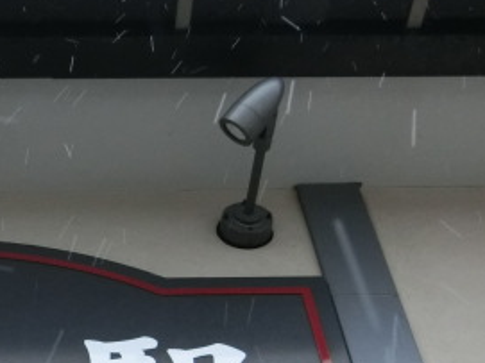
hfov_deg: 20.2
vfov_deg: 15.7
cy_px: 374
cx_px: -75
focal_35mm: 92
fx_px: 1288
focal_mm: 6.9
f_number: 4.1
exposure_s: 1/100
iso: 400
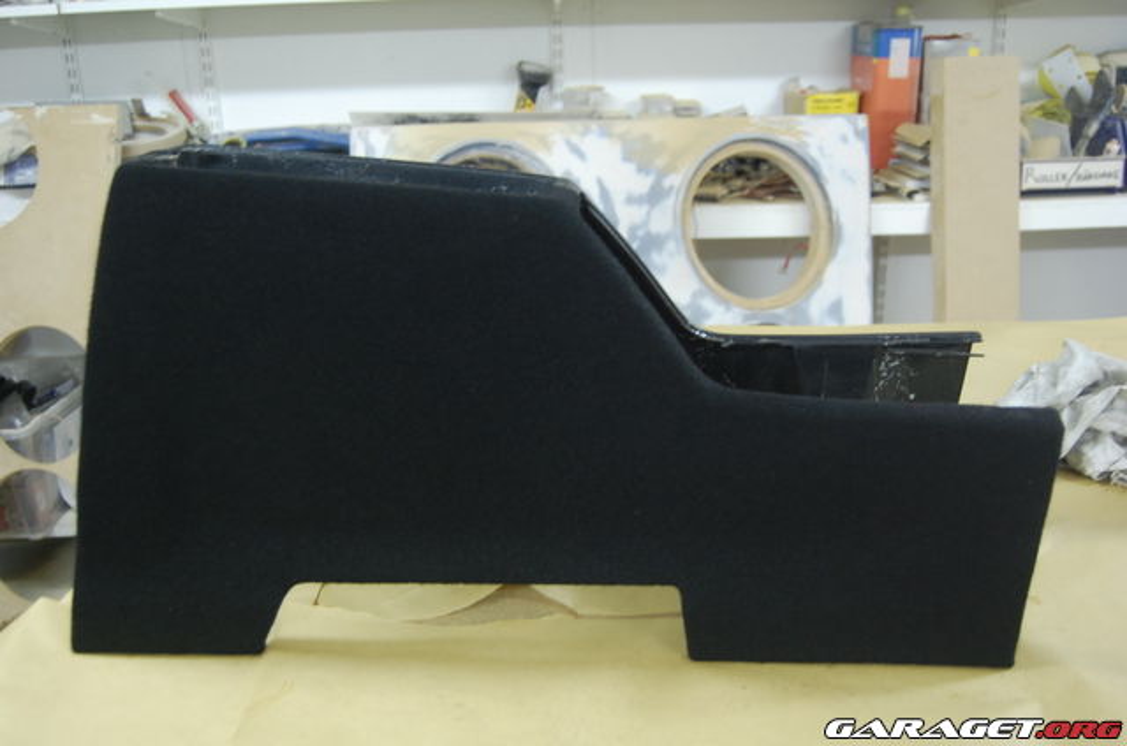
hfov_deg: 55.2
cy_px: 373
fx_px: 1078
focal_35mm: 34
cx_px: 564
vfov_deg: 38.2
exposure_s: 1/8
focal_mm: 23
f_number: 3.8
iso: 900
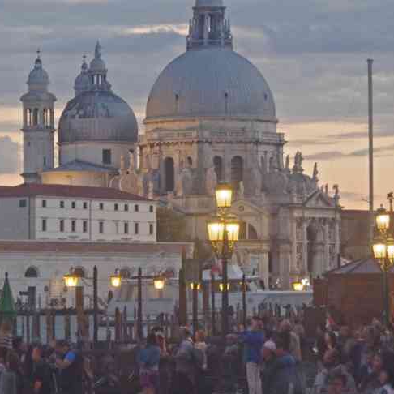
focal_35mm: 223
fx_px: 2870
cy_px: 165
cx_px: 98
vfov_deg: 7.9
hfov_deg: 7.8
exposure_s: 1/15
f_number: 5.6
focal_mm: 85
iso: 3200
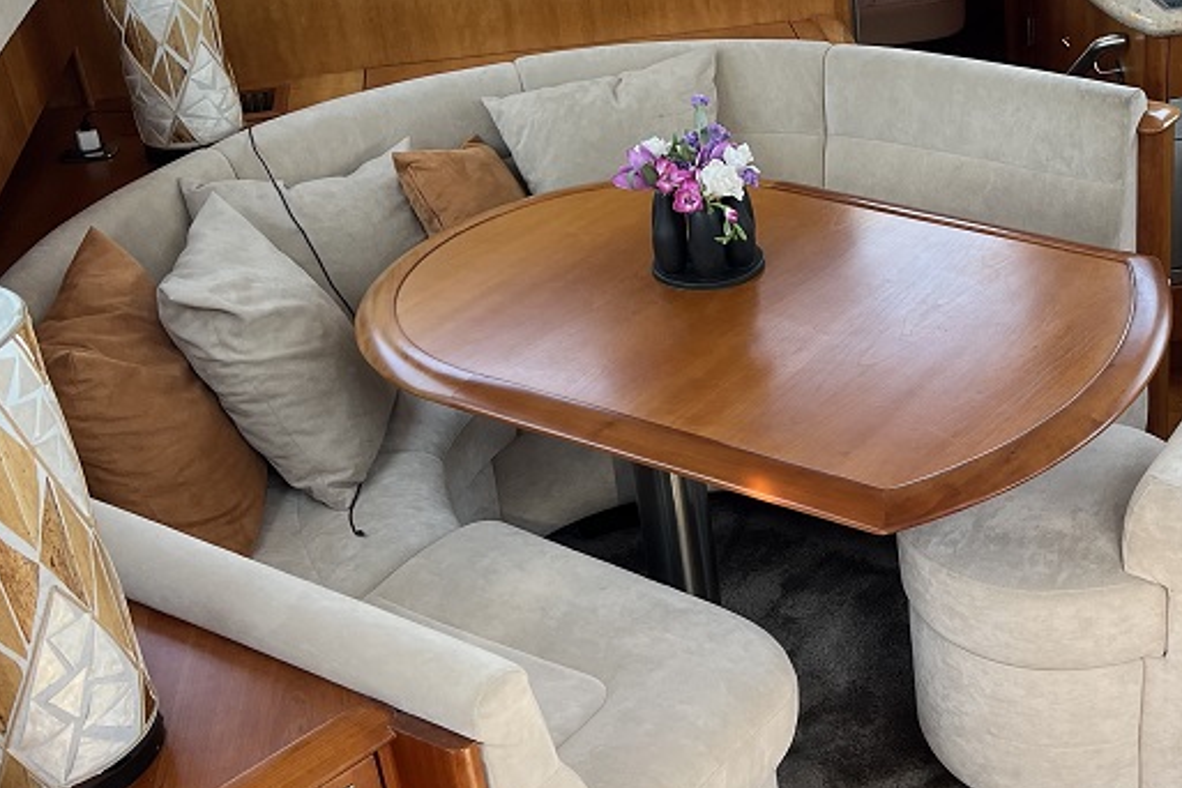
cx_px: 968
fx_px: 1773
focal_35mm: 54
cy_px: 341
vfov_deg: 25.0
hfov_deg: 35.5
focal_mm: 5.1
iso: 80
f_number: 1.6
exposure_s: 1/121
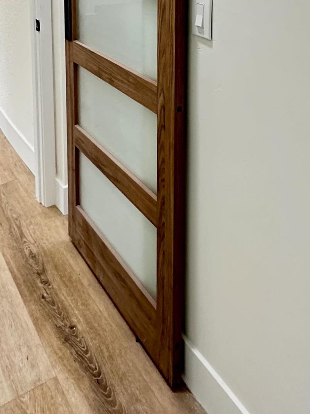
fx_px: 358
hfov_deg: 45.9
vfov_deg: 46.5
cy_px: -27
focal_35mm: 30
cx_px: 96
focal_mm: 2.22
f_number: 2.2
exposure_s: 1/91
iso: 320
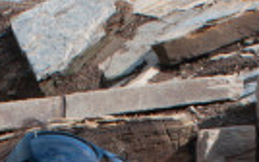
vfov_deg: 7.5
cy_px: 433
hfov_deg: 13.1
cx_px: 141
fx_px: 1130
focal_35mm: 160
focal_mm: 20
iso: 200
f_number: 13
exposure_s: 1/125
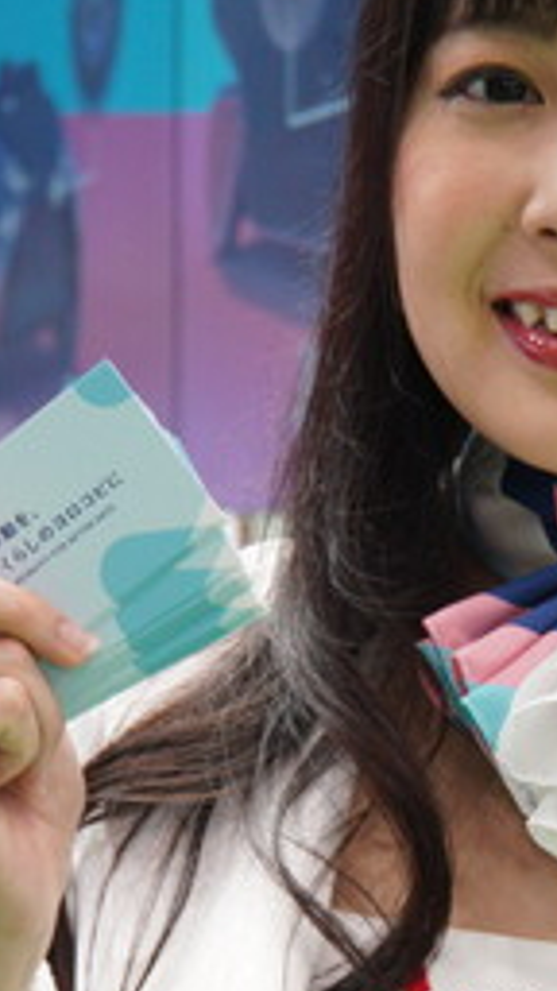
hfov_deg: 8.3
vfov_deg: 14.8
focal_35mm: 145
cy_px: 670
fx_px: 3815
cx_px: 505
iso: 1000
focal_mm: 37
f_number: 4.5
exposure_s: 1/60
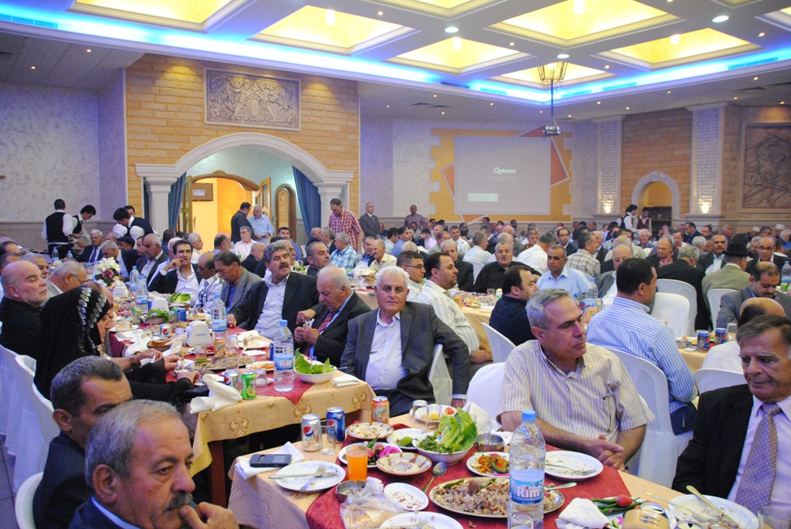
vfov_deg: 48.0
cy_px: 264
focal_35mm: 27
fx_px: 594
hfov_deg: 67.3
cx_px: 396
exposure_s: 1/60
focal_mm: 18
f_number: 4
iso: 1600
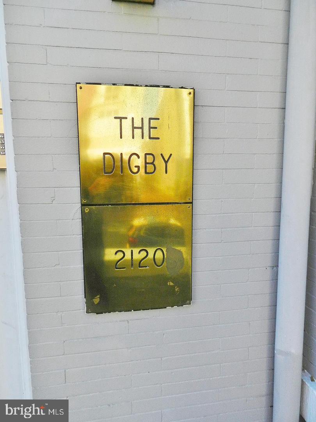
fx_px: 280
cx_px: 158
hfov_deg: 58.9
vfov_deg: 73.9
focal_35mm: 23
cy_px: 211
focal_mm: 4
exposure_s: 1/800
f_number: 3.4
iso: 160
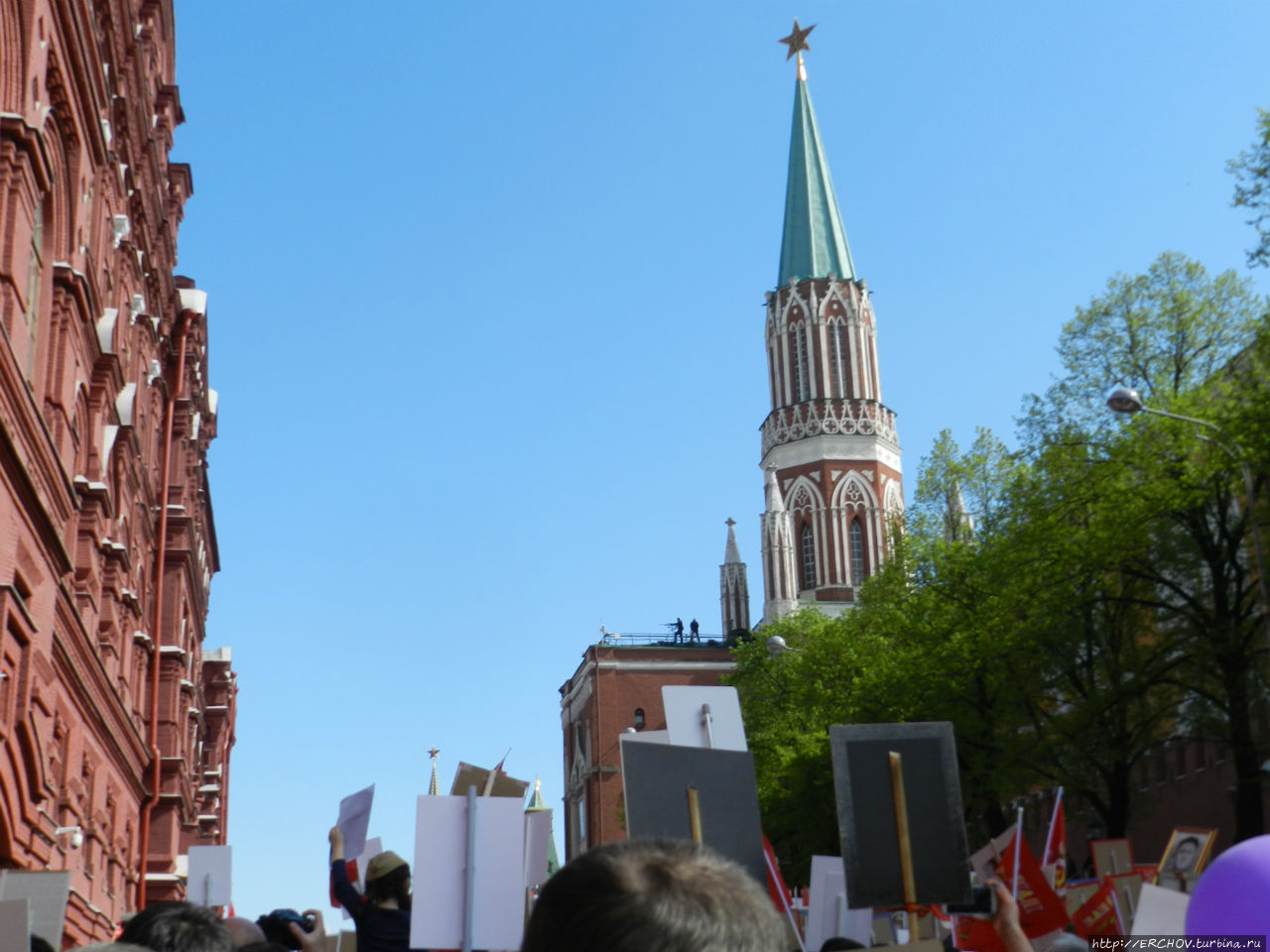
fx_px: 1688
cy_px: 476
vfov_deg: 31.5
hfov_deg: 41.2
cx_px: 635
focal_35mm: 46
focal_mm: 8.1
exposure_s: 1/800
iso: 160
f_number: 4.2
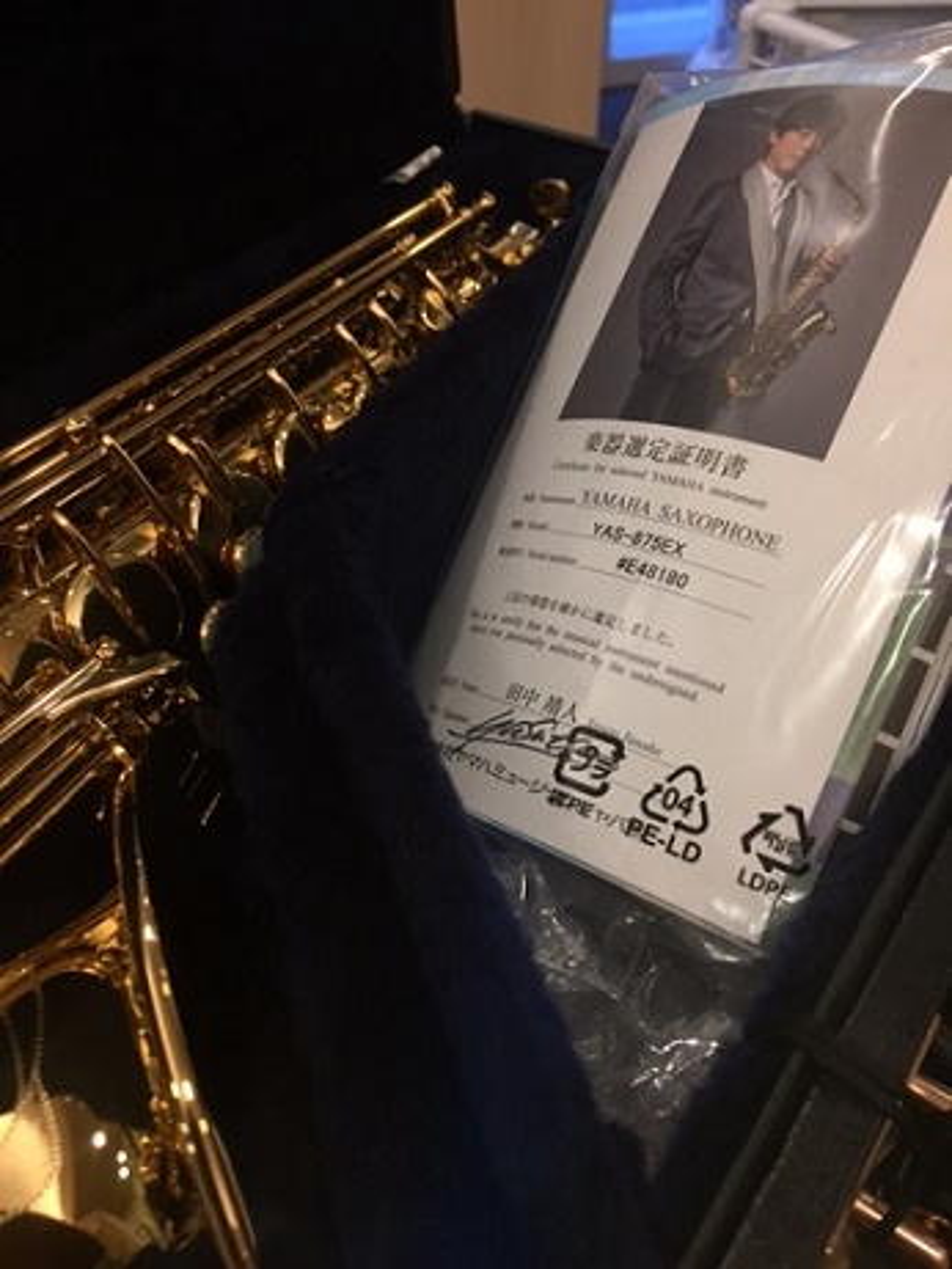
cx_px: 476
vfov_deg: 61.6
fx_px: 1063
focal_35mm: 29
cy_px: 634
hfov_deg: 48.2
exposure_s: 1/40
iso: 32
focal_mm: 4.15
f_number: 2.2
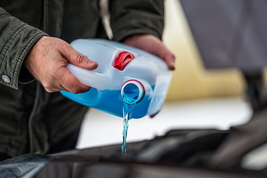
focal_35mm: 185
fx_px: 1371
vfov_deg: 7.4
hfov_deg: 11.1
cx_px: 134
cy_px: 89
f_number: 3.2
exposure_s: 1/320
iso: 400
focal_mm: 185
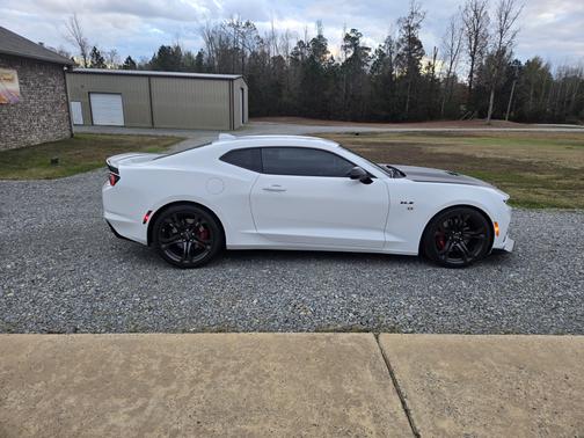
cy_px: 219
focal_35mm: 23
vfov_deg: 58.9
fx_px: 388
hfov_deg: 73.9
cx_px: 292
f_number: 1.8
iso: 80
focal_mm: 5.4
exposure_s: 1/180
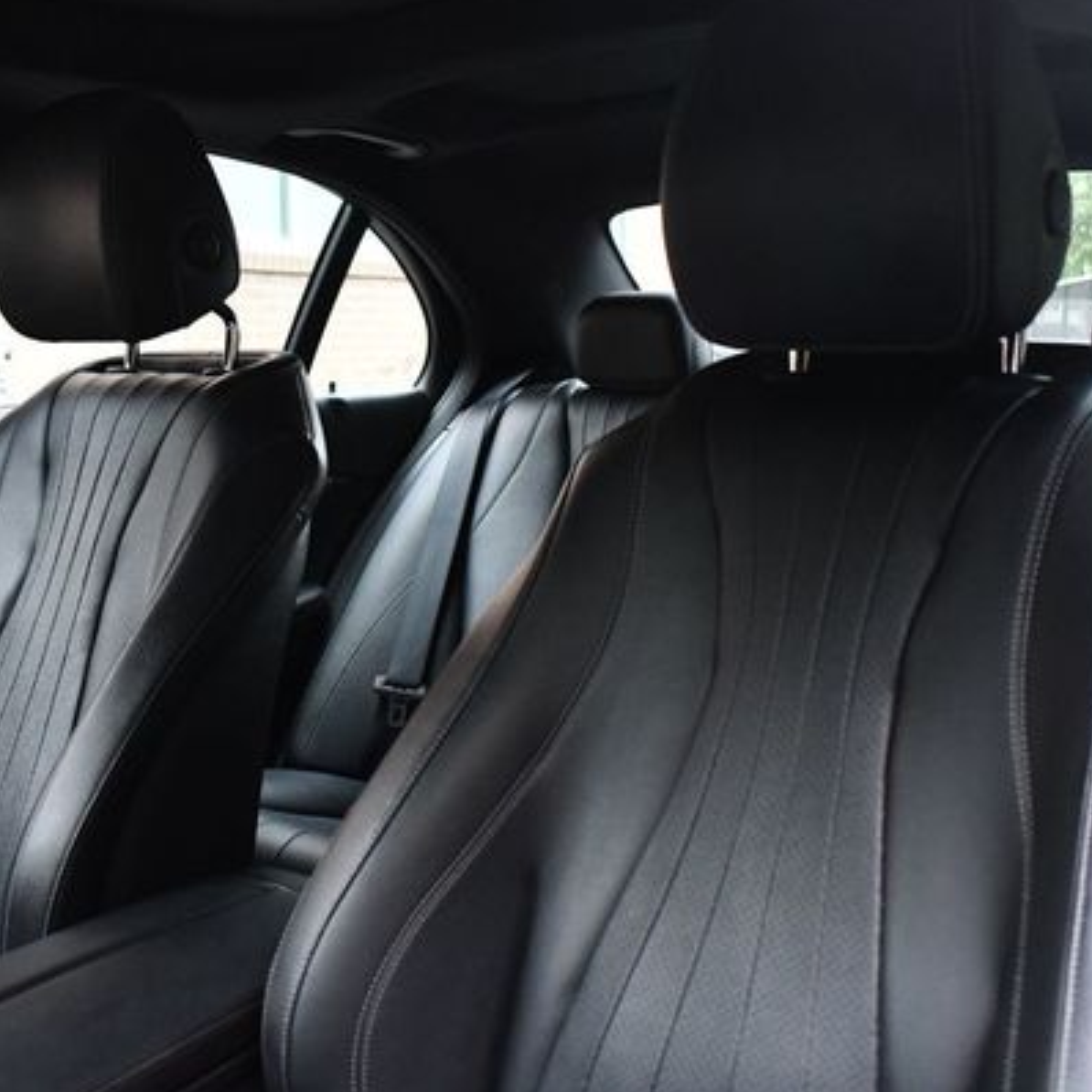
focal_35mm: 41
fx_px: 1463
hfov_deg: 40.8
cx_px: 472
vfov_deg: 40.9
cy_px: 521
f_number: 3.5
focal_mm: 20
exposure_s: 1/100
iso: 3200
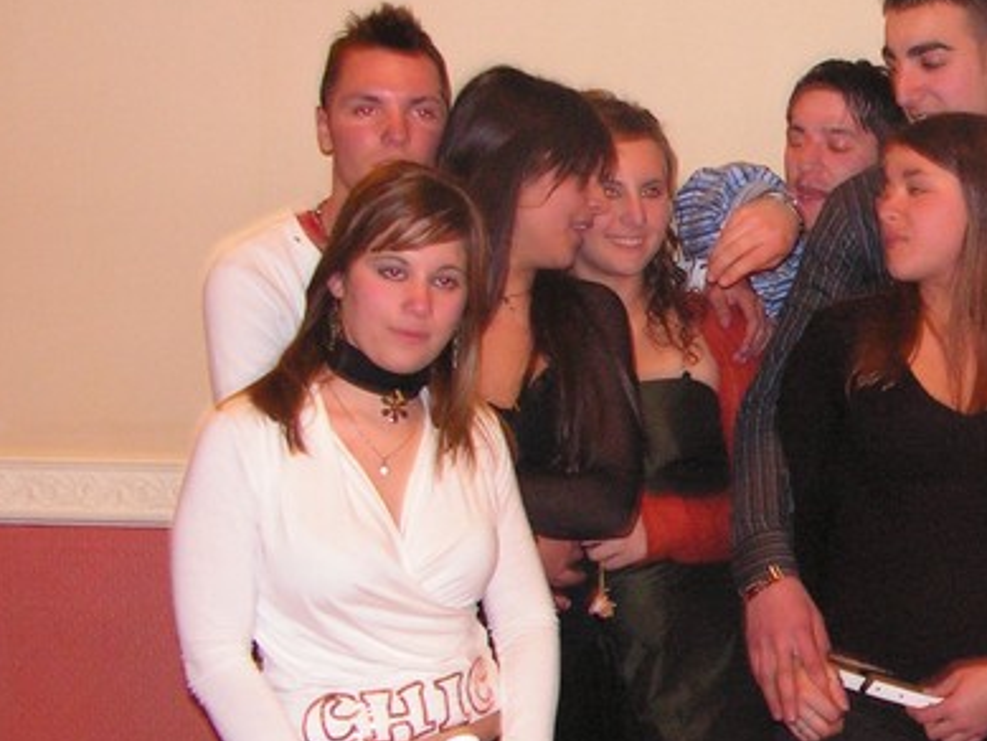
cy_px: 421
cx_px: 1007
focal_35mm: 74
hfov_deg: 25.0
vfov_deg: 19.9
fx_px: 2111
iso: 200
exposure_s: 1/40
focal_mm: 6
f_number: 3.2
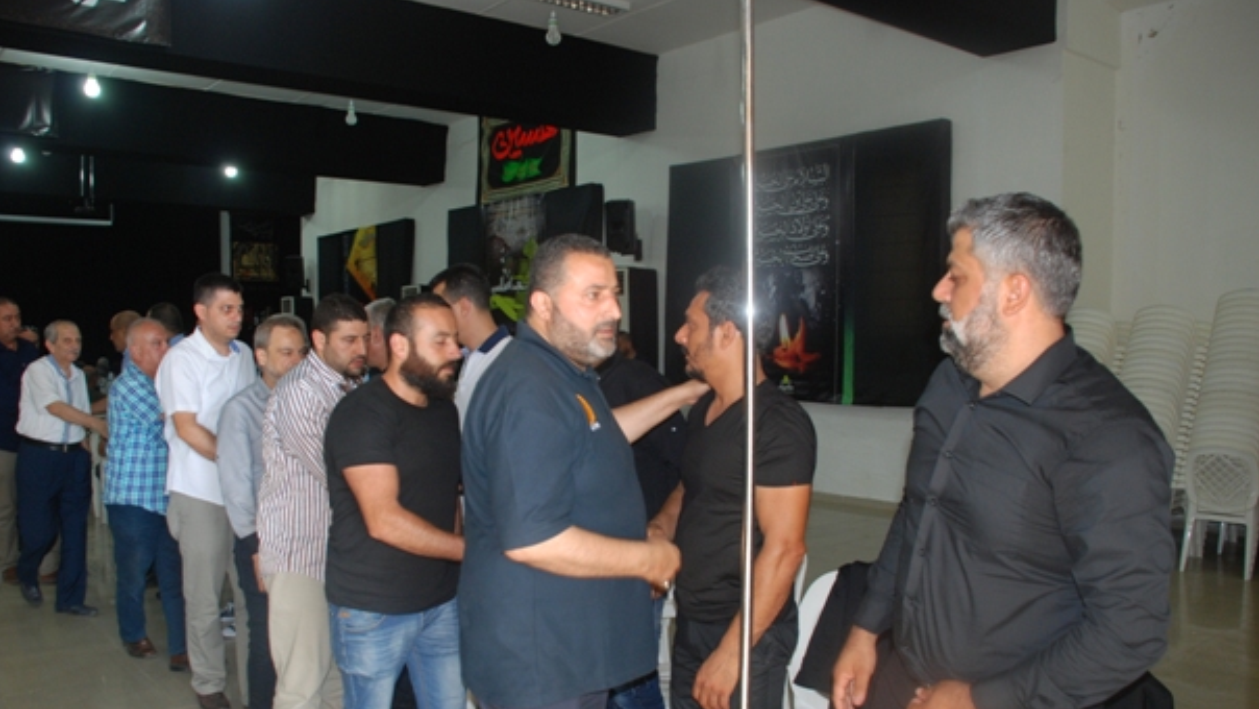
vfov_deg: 38.8
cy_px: 430
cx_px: 621
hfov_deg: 64.3
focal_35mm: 30
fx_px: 1002
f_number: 4
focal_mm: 18
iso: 400
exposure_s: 1/60
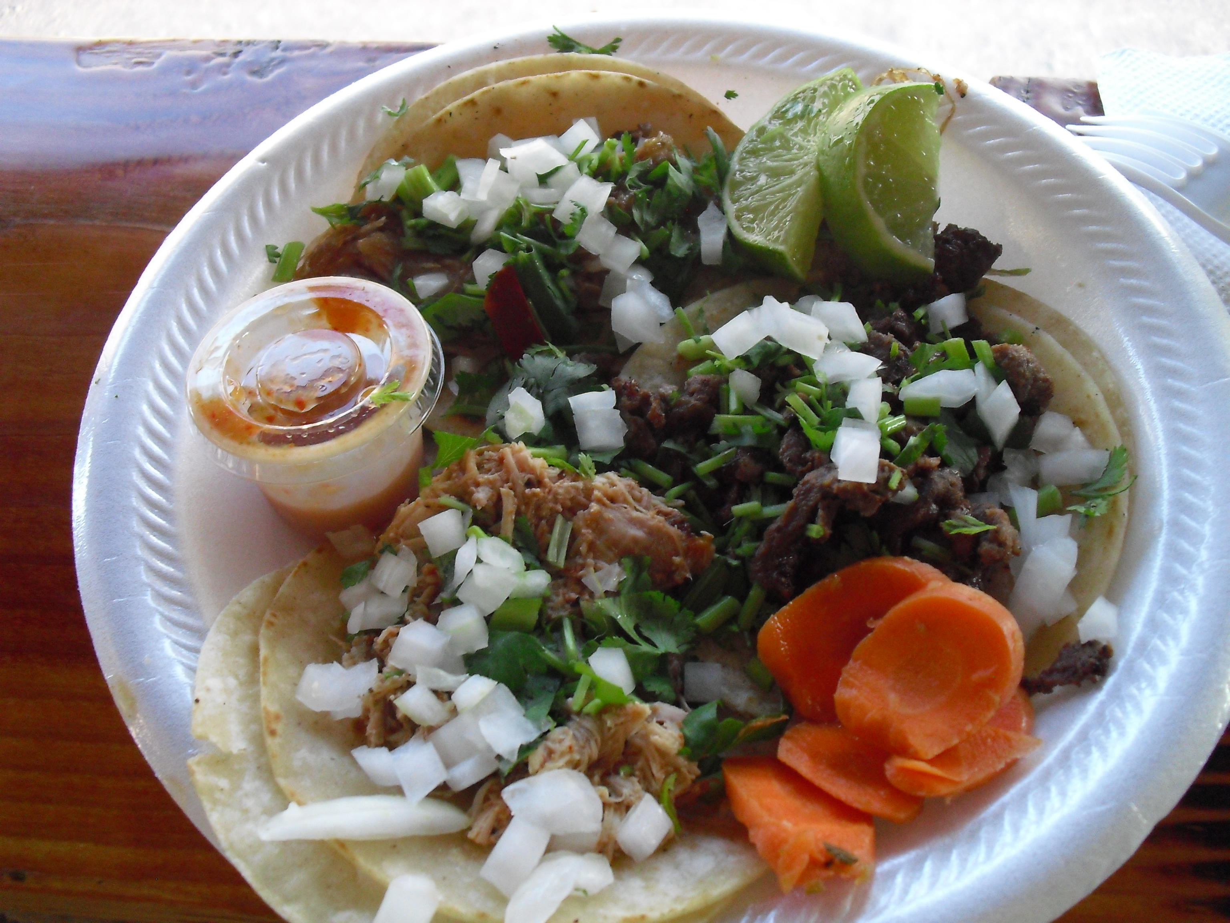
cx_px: 615
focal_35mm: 36
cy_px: 462
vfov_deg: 39.7
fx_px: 1279
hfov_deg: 51.4
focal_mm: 6.3
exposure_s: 1/100
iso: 400
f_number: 3.1
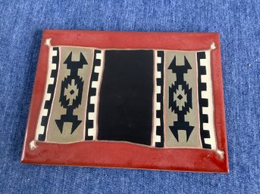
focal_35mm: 31
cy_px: 97
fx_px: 233
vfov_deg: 45.4
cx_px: 130
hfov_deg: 58.4
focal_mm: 3.3
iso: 125
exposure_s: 1/50
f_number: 2.4
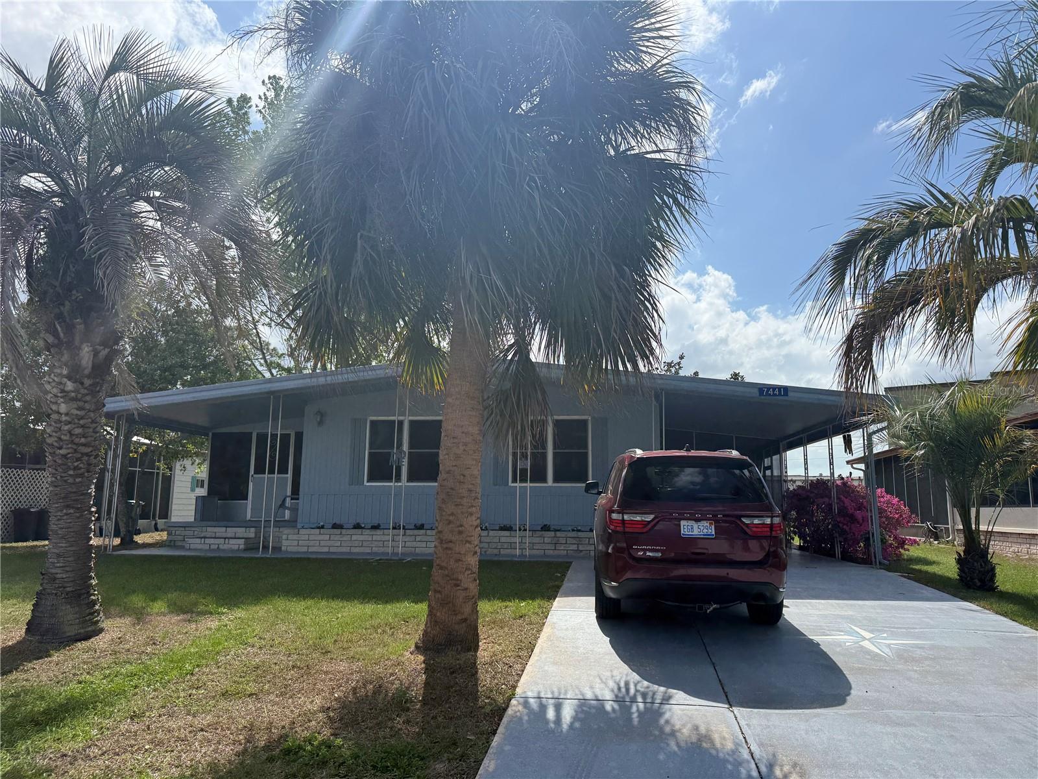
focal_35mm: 24
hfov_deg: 71.6
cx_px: 519
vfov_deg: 56.8
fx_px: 720
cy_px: 390
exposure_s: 1/8130
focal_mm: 6.76
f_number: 1.78
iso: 100
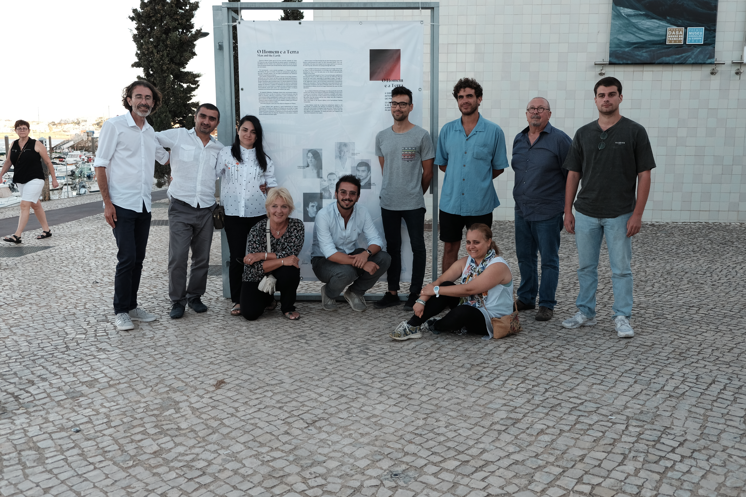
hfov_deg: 58.7
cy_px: 248
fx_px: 663
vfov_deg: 41.1
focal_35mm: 32
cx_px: 373
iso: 400
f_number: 3.2
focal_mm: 21.4
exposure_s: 1/500
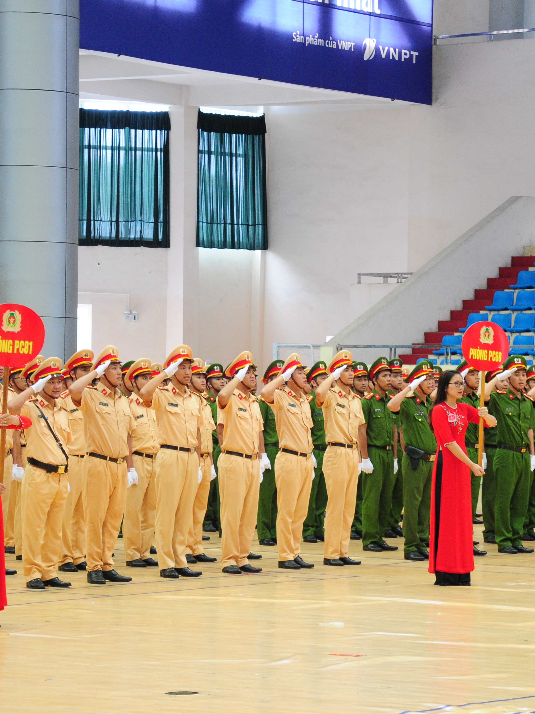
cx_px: 367
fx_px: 2782
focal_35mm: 135
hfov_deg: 11.0
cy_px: 358
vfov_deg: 14.6
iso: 1000
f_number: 5.3
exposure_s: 1/25
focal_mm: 62
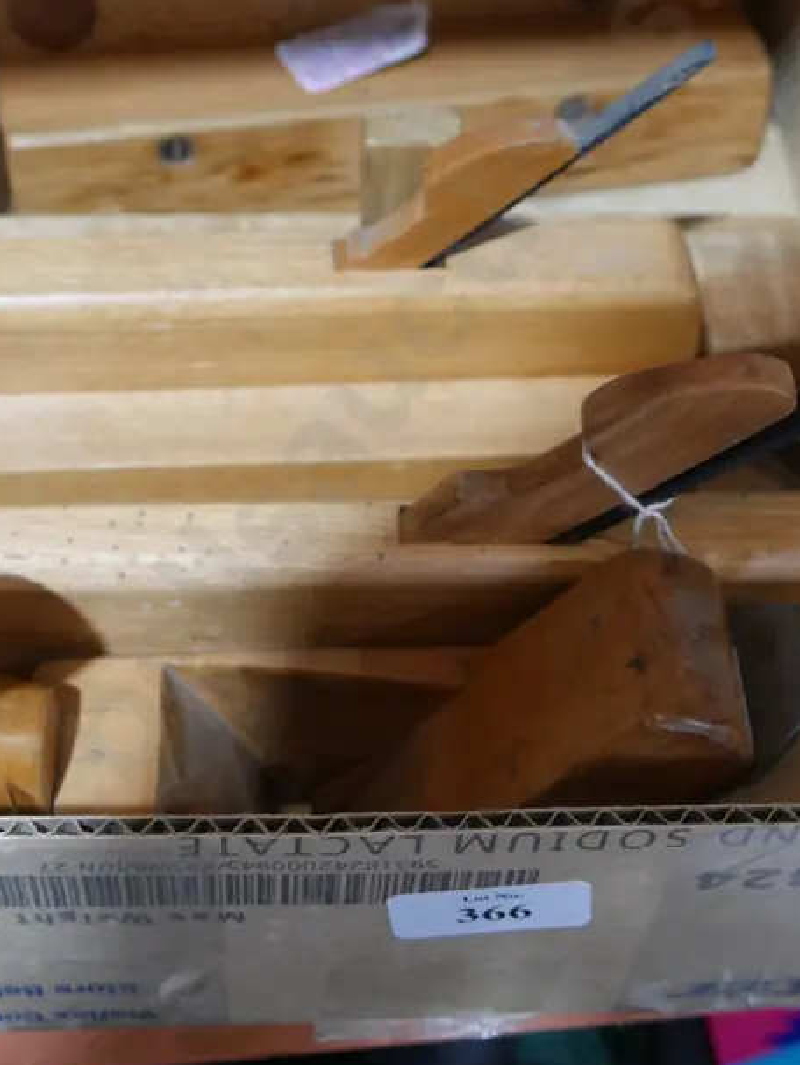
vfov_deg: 35.3
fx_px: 1662
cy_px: 375
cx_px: 387
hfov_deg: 27.1
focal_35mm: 54
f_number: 4
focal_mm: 16
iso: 640
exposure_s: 1/60
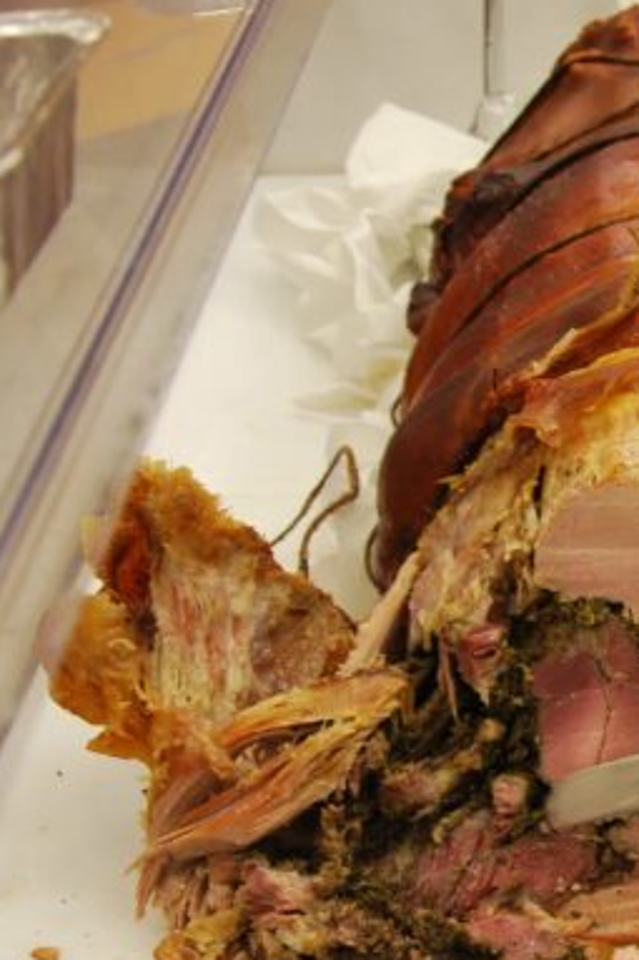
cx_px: 932
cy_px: 617
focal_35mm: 103
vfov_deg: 19.8
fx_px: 2744
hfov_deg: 12.7
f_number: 4.5
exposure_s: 1/30
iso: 200
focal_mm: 35
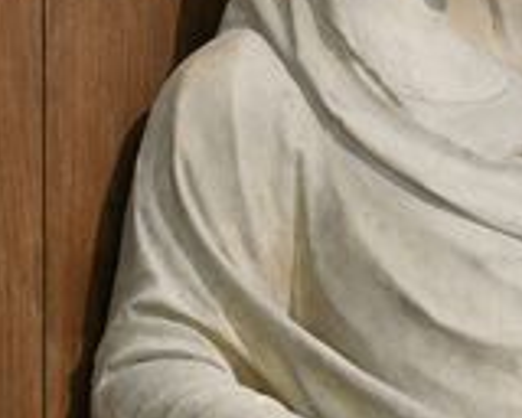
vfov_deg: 4.4
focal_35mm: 350
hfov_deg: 5.5
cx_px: 481
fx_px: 5407
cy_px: 676
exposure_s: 1.3
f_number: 10
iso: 64
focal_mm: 85
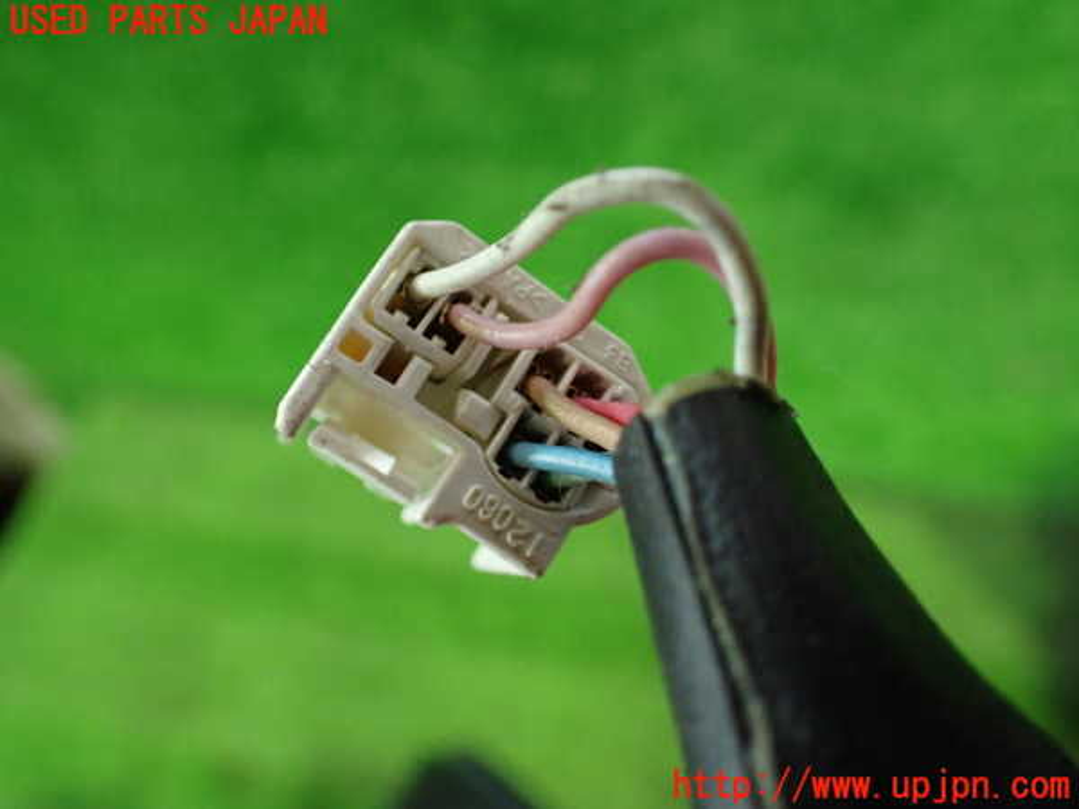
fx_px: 935
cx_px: 540
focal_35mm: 30
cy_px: 404
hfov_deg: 60.0
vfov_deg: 46.8
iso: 800
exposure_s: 1/30
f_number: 2.3
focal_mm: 5.4
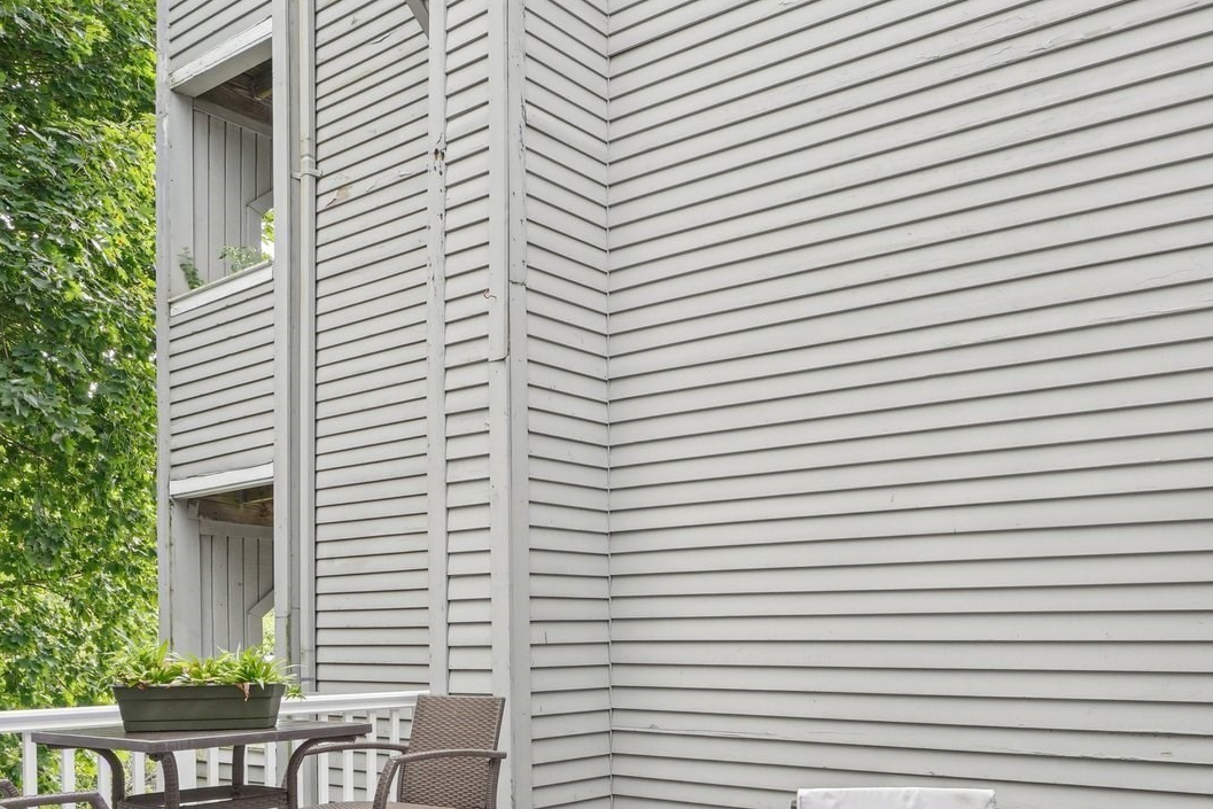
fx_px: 1045
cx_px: 915
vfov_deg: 40.3
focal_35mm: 31
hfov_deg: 57.1
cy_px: 667
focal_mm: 16
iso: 400
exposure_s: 1/80
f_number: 11
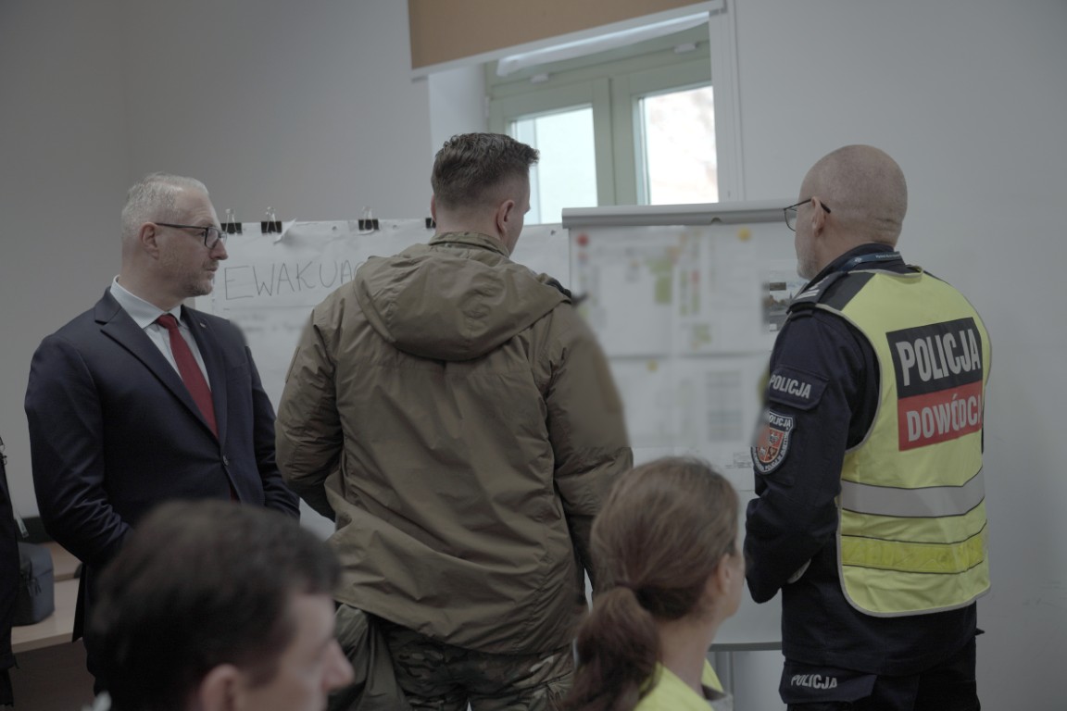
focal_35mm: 49
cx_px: 534
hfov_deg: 40.3
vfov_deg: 27.5
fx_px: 1452
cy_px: 356
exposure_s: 1/160
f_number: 2.8
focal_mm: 49
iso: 800
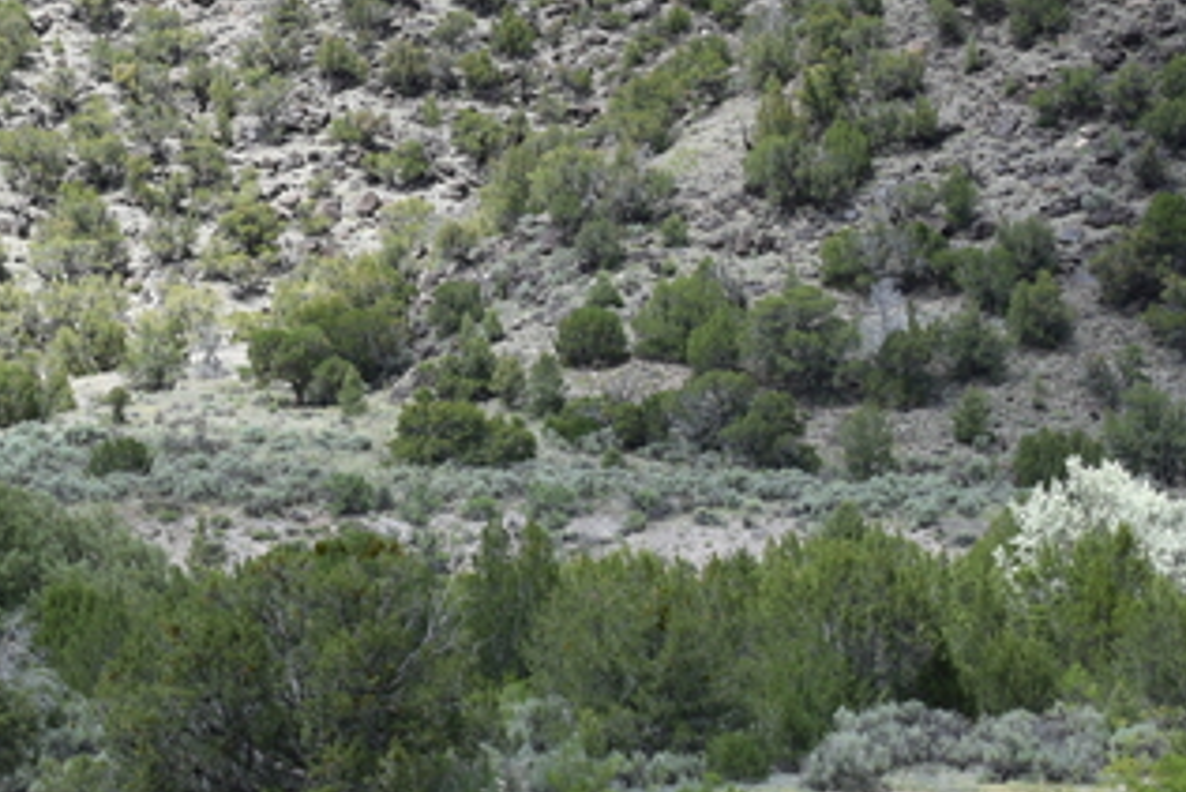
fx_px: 4812
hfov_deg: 14.0
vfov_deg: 9.4
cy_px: 90
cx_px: 195
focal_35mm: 146
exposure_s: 1/200
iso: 100
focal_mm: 36
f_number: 7.1
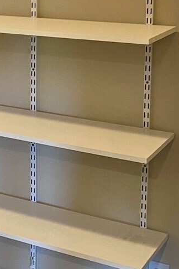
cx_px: -100
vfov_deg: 22.2
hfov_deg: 14.2
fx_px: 664
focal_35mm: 89
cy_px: 17
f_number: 1.8
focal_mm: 4.25
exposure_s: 1/60
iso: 320
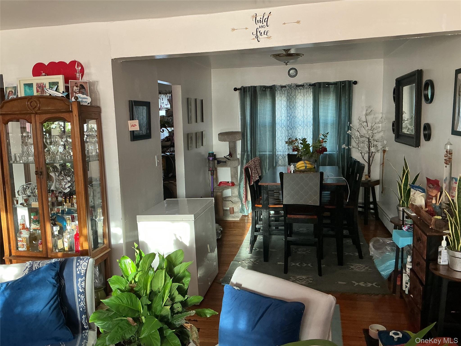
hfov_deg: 61.7
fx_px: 386
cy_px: 173
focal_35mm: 29
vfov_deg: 48.2
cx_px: 230
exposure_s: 1/60
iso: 125
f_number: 1.8
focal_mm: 3
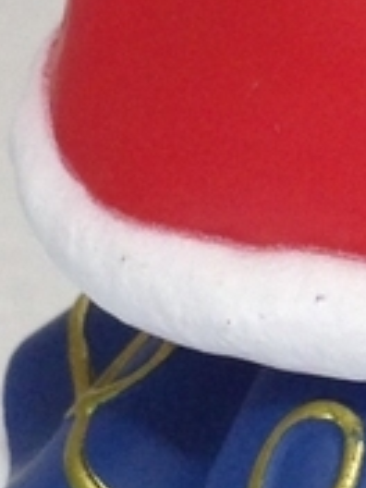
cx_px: 627
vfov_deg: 8.8
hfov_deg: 6.5
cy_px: 294
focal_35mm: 225
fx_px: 3172
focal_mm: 4.12
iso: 80
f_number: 2.4
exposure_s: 1/20
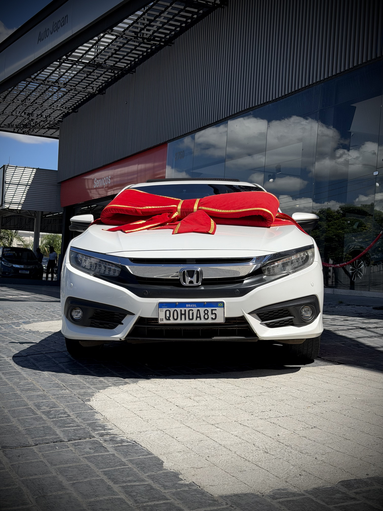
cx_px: 192
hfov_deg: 30.3
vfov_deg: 39.7
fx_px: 708
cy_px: 256
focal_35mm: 48
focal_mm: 6.76
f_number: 1.78
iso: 64
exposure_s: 1/6536
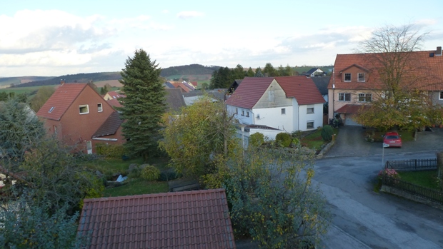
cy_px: 111
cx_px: 216
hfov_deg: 69.8
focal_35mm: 27
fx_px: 317
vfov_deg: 42.9
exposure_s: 1/200
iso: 160
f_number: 4
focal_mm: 4.3
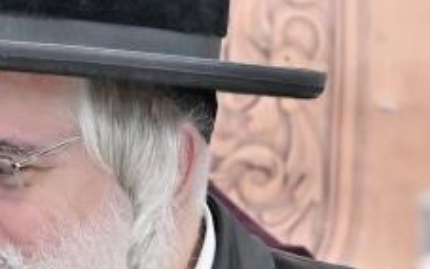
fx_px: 8065
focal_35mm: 688
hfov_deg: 3.0
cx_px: -233
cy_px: 216
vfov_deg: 1.9
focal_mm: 100
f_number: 4
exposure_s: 1/200
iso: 800
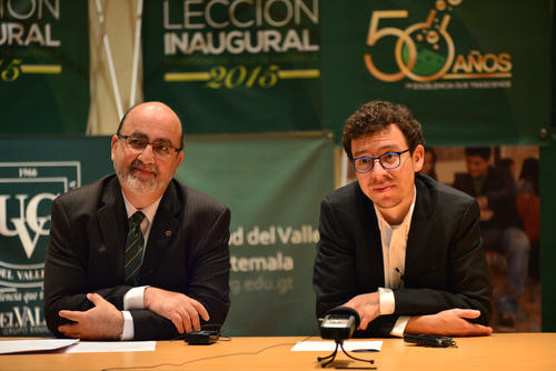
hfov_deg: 12.8
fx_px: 2472
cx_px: 278
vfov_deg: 8.6
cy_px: 186
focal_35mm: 160
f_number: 2.8
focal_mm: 160
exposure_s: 1/160
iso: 2500
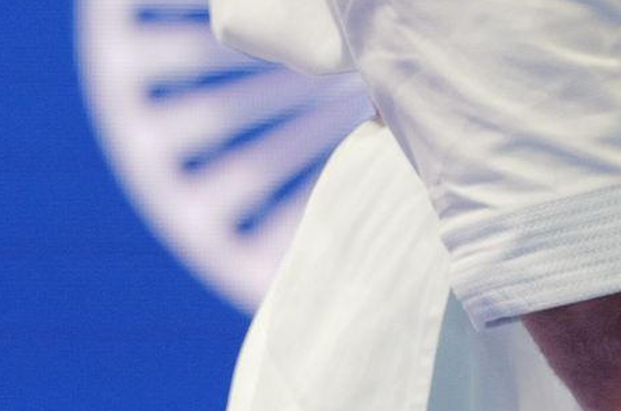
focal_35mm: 1280
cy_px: -427
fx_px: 22034
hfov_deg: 1.6
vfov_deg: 1.1
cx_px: 883
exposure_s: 1/500
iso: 1000
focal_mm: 155
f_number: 2.8
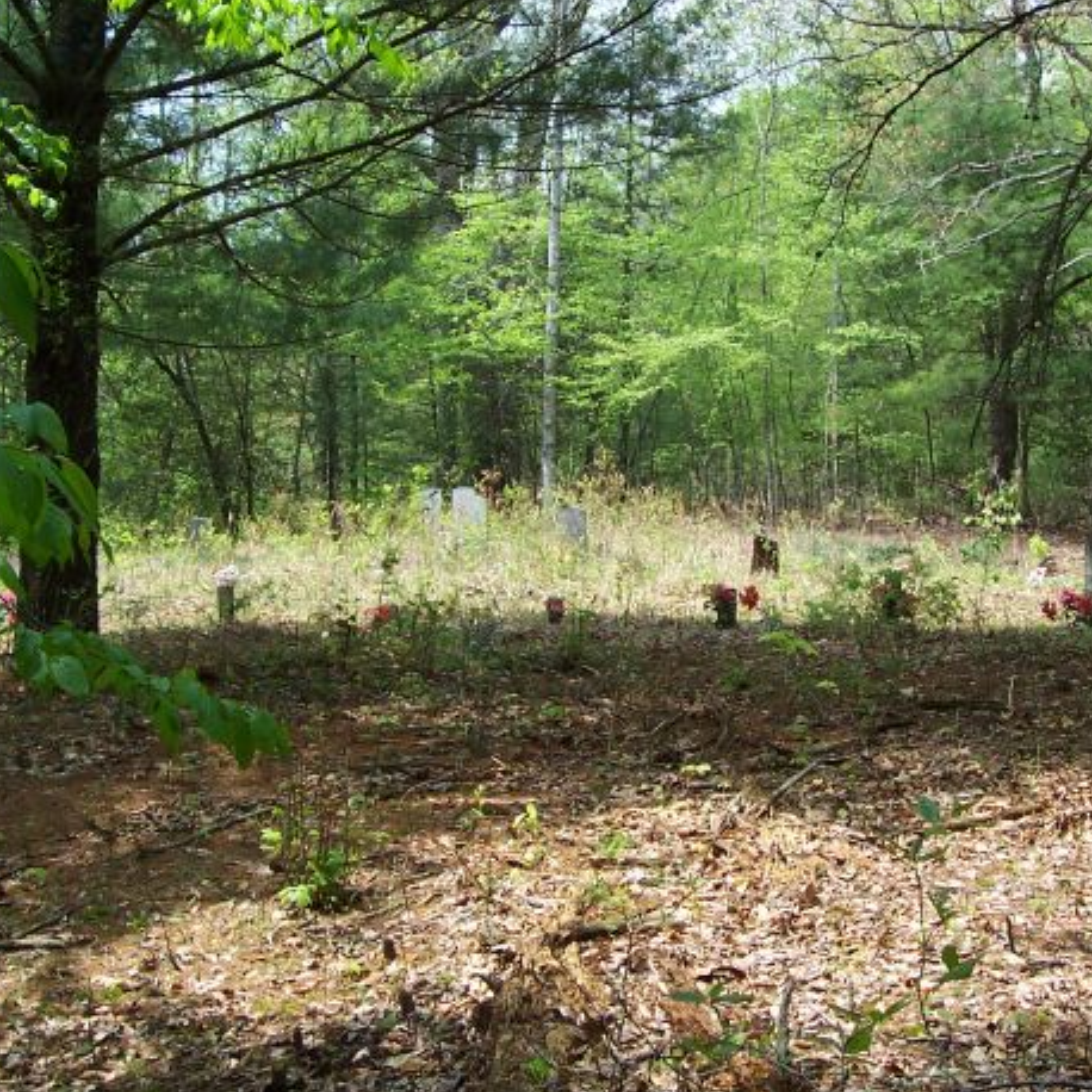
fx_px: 1785
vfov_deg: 34.0
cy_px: 502
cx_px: 651
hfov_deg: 33.9
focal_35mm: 50
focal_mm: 5.6
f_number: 5.6
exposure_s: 1/180
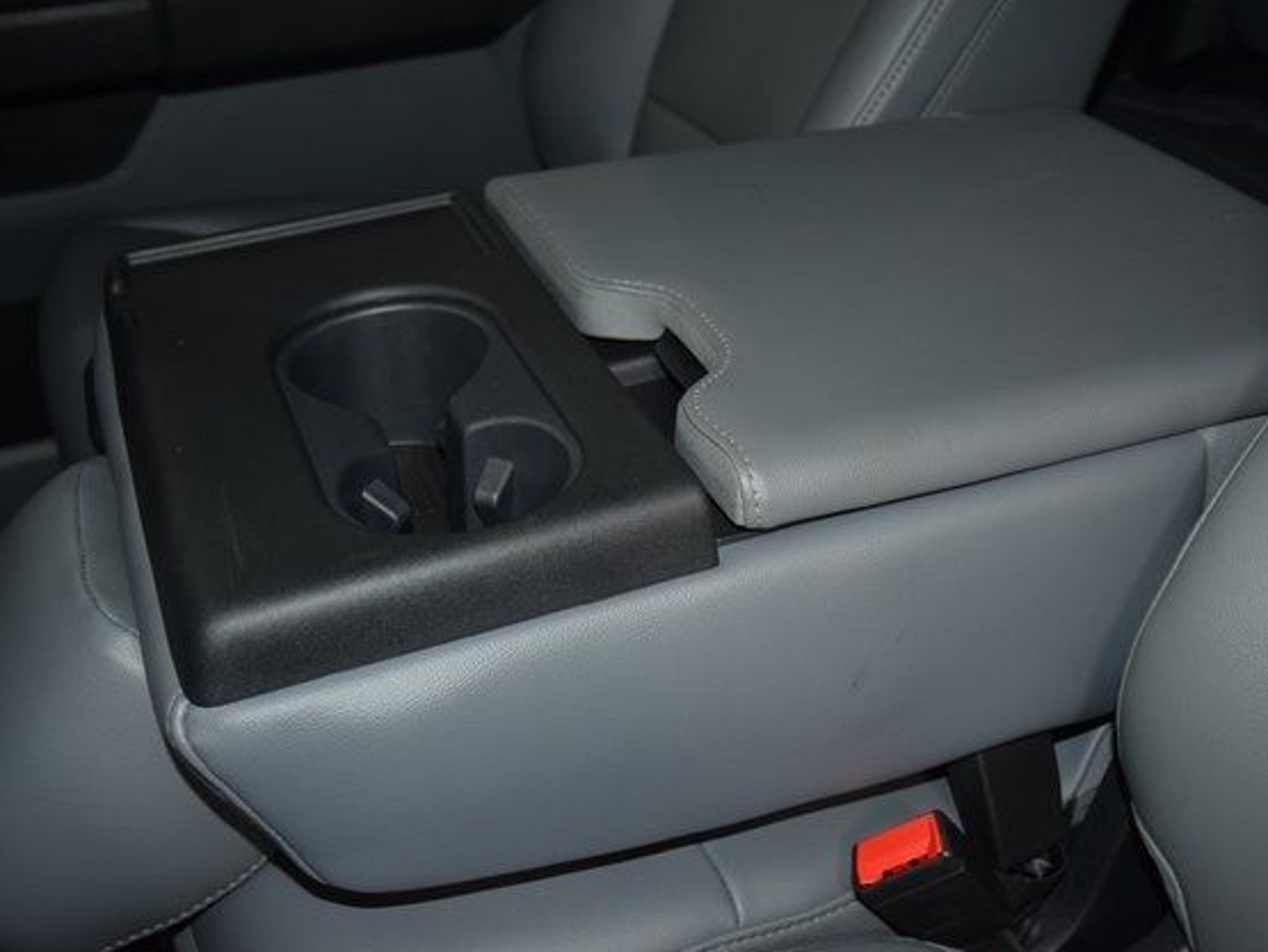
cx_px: 717
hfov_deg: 45.1
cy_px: 471
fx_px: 1523
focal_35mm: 42
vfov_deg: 34.7
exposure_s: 1/60
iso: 800
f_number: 4
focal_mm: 25
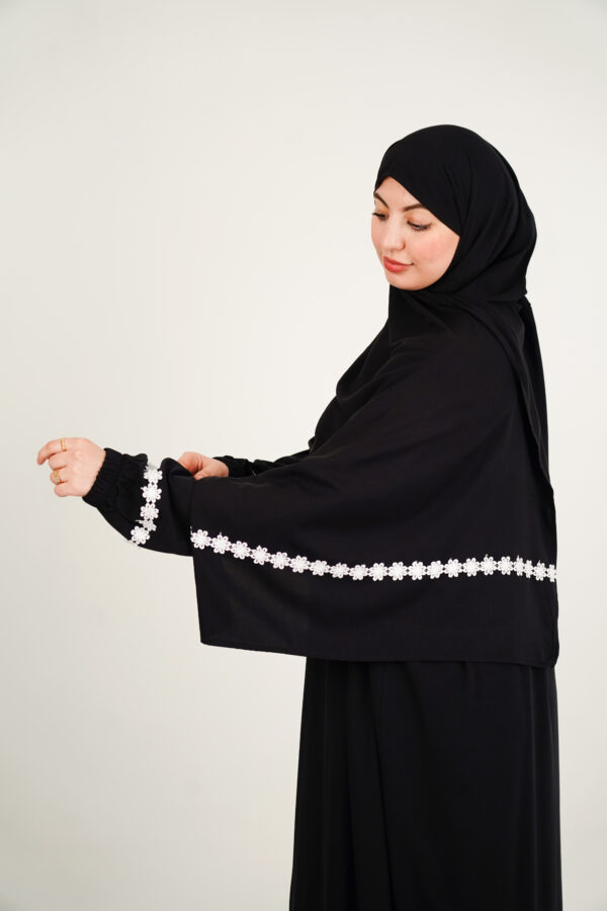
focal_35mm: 88
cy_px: 456
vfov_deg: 23.1
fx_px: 2225
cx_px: 304
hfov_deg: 15.5
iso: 250
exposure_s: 1/125
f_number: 4
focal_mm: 88
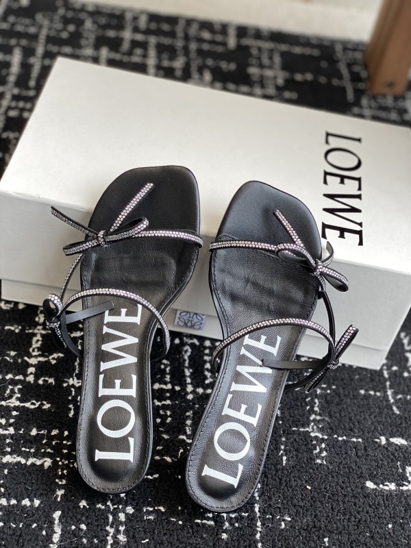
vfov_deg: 36.8
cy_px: 274
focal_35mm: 52
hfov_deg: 28.0
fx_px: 823
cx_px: 206
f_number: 2
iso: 32
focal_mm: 6
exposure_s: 1/122
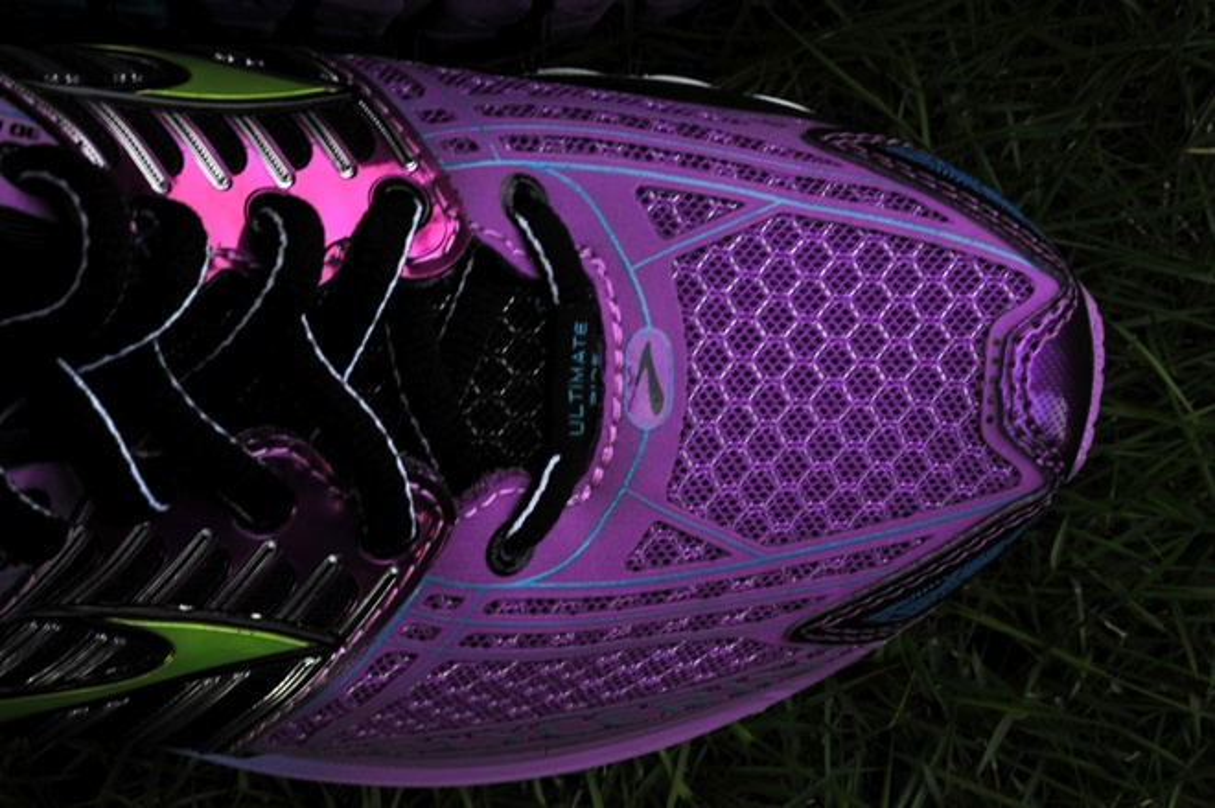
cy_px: 404
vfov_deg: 24.6
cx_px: 608
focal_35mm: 55
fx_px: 1855
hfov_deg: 36.3
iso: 640
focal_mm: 55
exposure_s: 1/8
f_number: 22
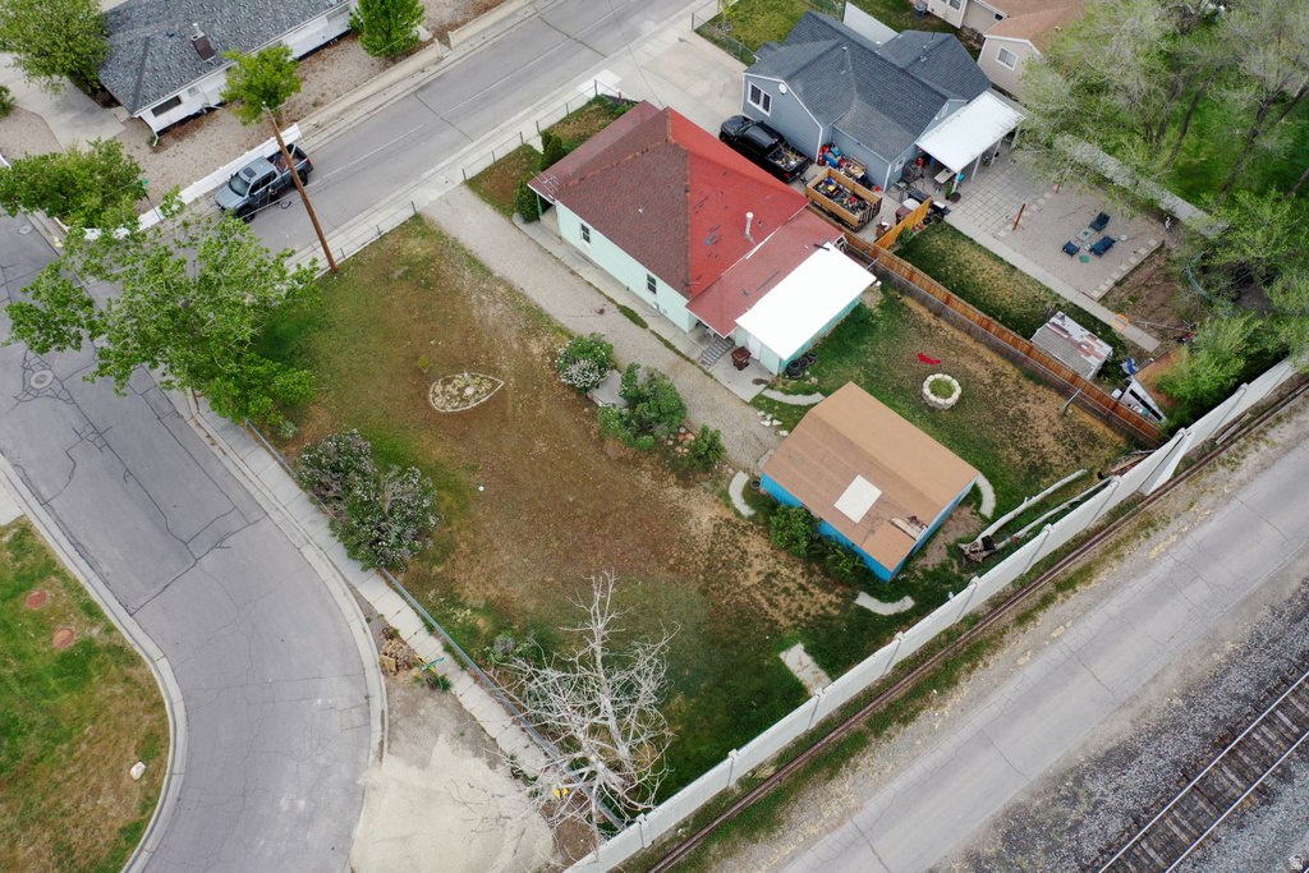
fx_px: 1018
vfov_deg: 46.4
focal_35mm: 28
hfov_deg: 65.5
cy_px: 436
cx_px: 654
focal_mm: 10.26
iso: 400
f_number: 2.8
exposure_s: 1/60
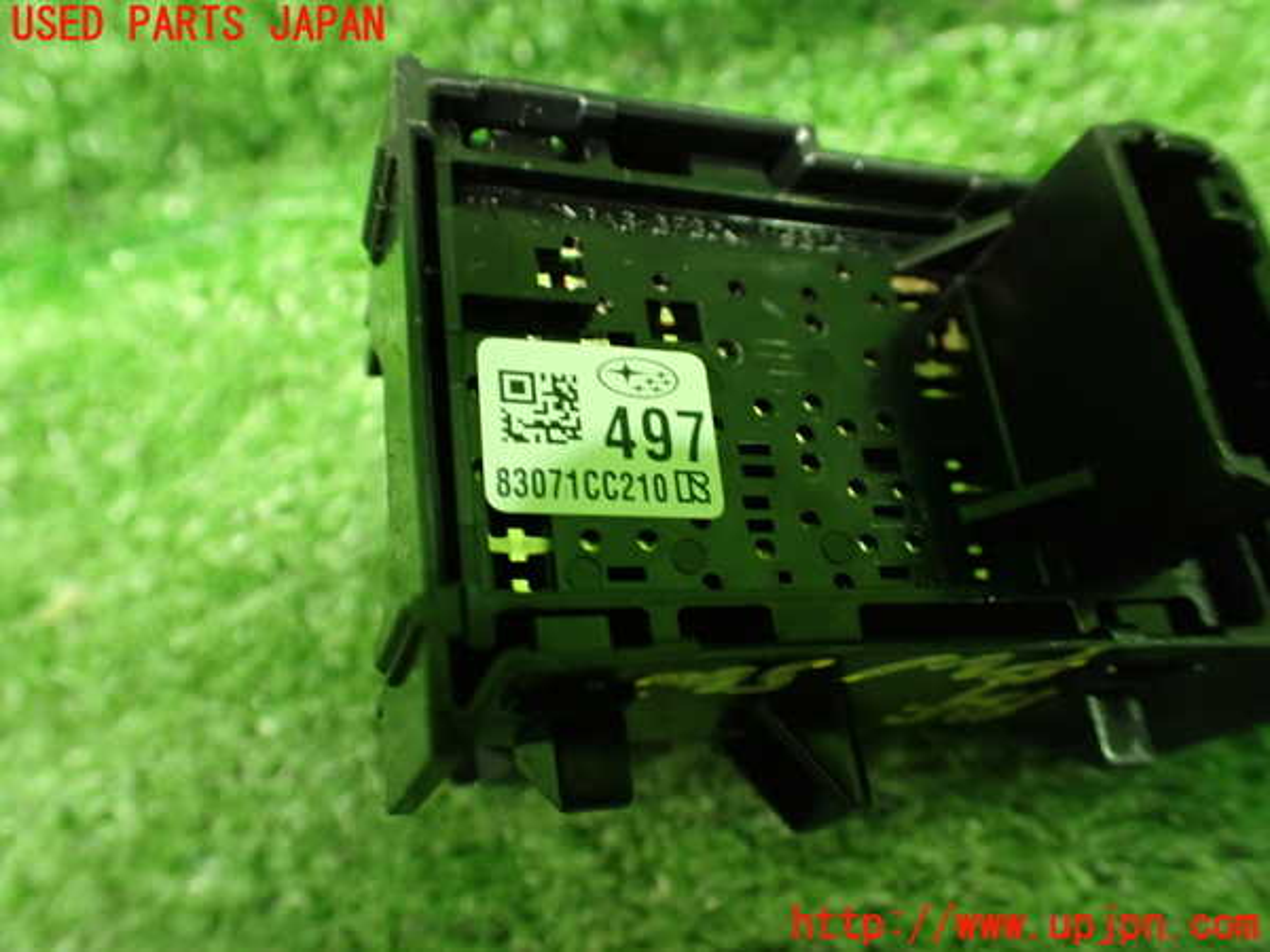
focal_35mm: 30
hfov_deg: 60.0
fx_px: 1101
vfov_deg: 46.8
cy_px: 476
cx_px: 635
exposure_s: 1/40
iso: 800
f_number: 2.3
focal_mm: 5.4
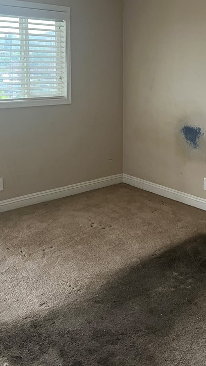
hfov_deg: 29.7
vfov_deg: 49.4
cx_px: 102
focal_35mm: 40
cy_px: 117
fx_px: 388
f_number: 1.5
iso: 200
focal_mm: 5.7
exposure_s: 1/60
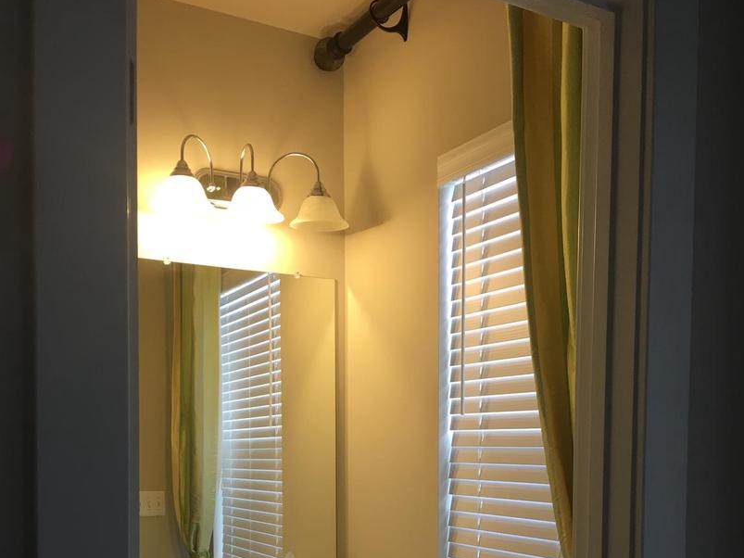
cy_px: 482
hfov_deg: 47.9
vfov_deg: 35.1
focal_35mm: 39
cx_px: 374
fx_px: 838
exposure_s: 1/30
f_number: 2.2
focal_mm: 4.15
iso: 32
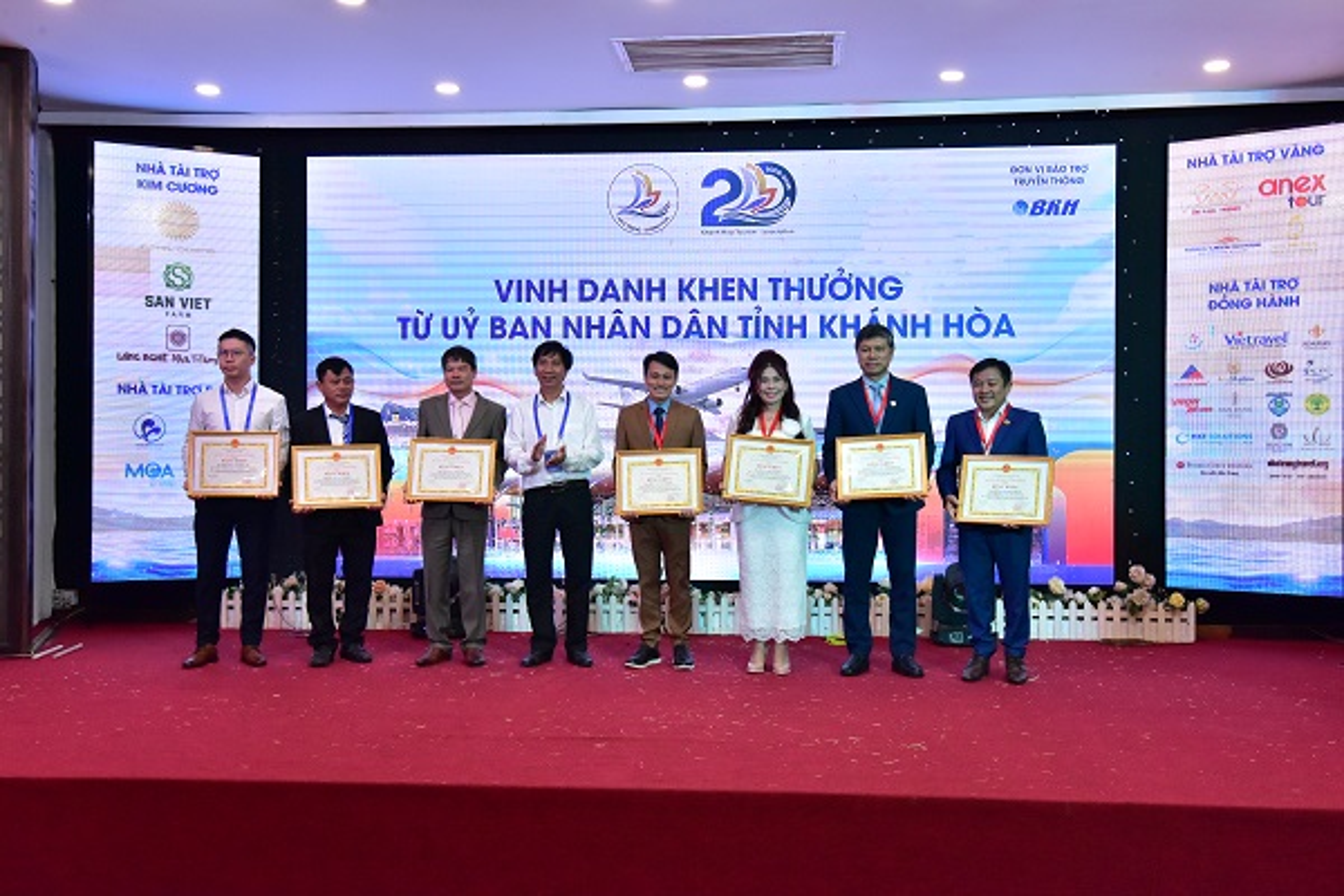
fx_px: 1307
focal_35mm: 35
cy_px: 448
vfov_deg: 37.9
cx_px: 672
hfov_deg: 54.4
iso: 3200
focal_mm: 35
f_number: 10
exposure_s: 1/200
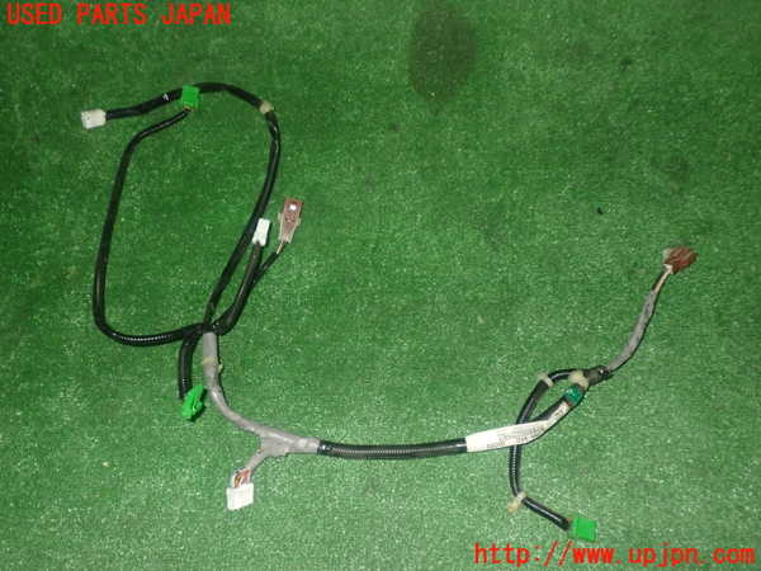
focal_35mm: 36
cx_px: 380
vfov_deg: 39.7
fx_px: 791
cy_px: 286
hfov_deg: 51.4
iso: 1000
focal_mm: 6.37
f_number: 7.1
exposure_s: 1/40
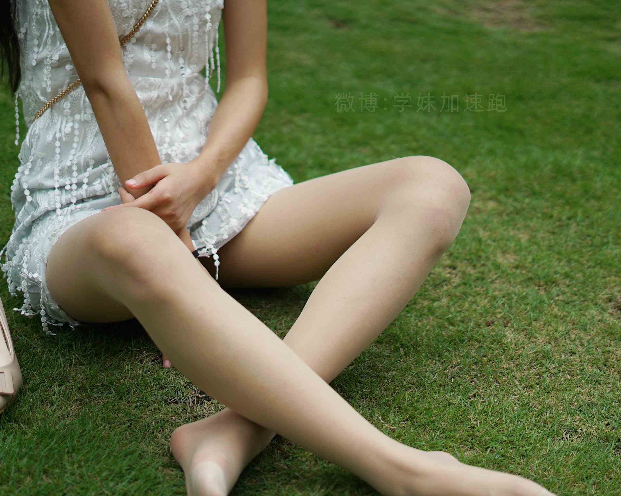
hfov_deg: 23.3
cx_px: 331
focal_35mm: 82
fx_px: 1507
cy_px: 235
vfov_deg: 18.7
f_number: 1.8
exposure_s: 1/8000
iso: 200
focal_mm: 50
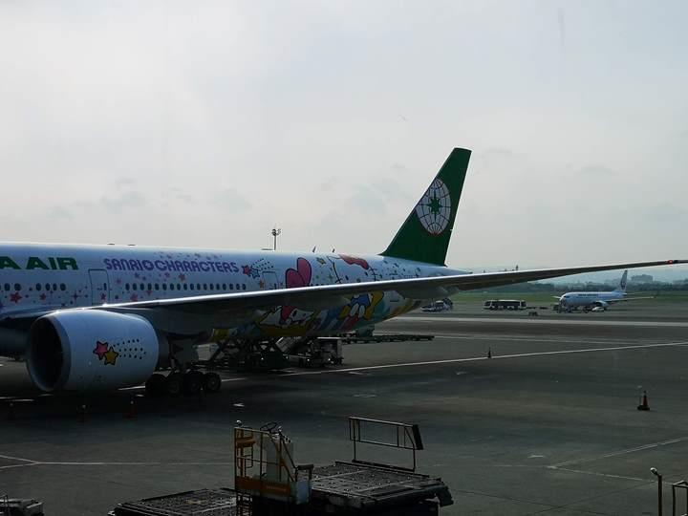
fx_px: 1034
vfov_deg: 28.0
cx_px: 344
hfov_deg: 36.8
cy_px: 258
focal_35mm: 52
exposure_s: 1/1479
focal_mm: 3.95
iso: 50
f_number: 1.8
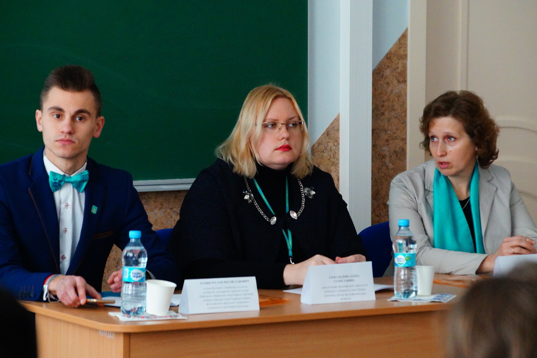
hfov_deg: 12.5
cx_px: 268
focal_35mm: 165
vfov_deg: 8.3
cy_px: 179
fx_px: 2460
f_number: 5.6
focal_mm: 110
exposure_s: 1/60
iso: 3200
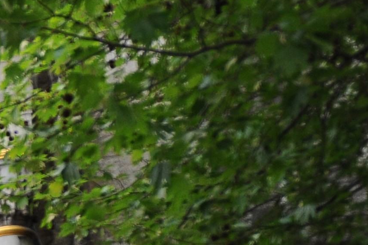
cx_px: -423
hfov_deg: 13.8
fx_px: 1226
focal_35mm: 120
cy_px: 353
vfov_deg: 11.0
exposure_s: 1/250
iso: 800
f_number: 2.8
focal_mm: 24
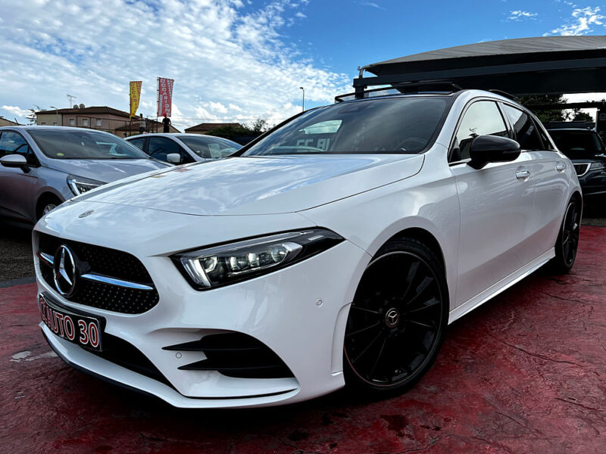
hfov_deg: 67.3
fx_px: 455
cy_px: 227
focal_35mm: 26
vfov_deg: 53.1
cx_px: 303
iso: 50
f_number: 1.6
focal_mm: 5.1
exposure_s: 1/1923
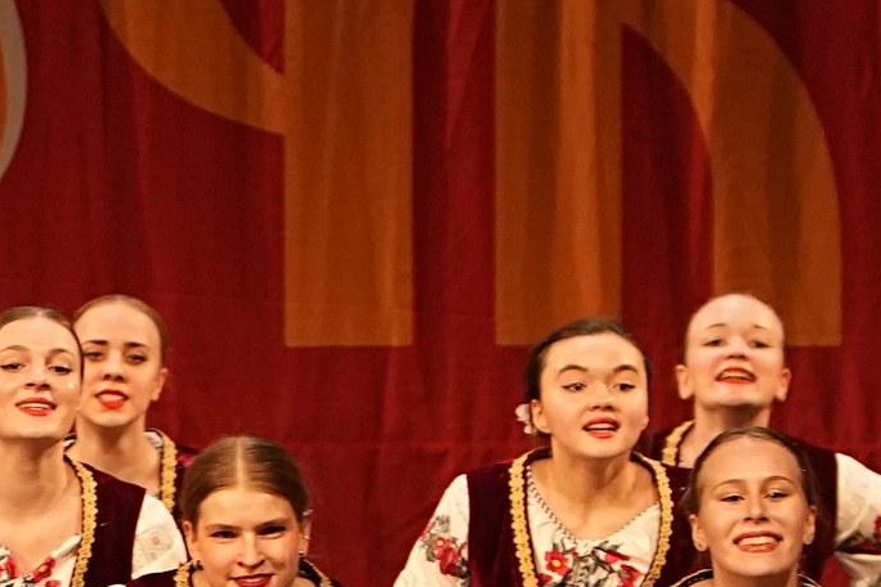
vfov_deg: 2.7
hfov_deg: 4.1
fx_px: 12358
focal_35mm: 505
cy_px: 567
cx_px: -372
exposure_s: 1/400
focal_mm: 90
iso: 1600
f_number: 2.8
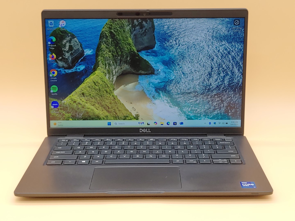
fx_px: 486
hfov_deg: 33.8
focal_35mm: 57
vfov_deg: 25.7
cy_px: 110
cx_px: 148
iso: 50
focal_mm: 4.36
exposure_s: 1/155
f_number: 1.8
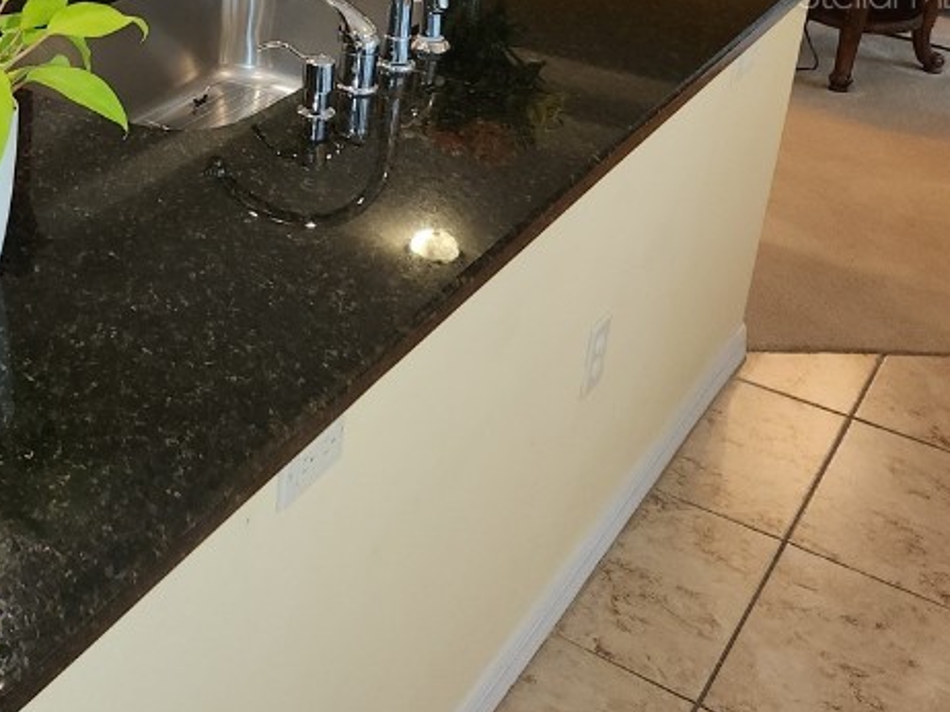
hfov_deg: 33.3
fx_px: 1399
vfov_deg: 26.9
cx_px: -62
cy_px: -8
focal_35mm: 51
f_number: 1.8
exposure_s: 1/24
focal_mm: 5.4
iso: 100
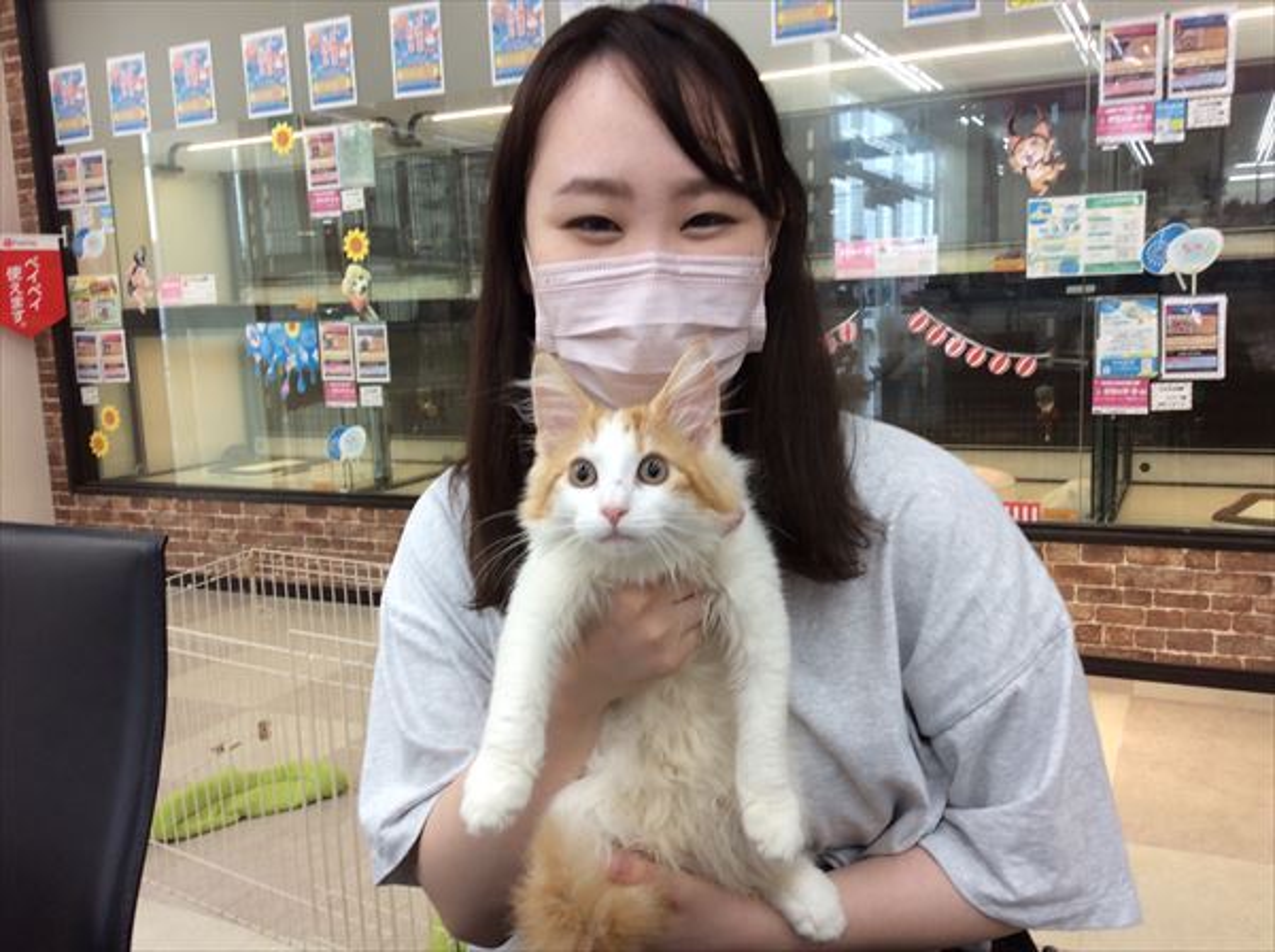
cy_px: 476
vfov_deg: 44.0
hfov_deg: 56.9
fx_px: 1177
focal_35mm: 32
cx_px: 638
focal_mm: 3.3
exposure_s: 1/30
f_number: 2.4
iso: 40
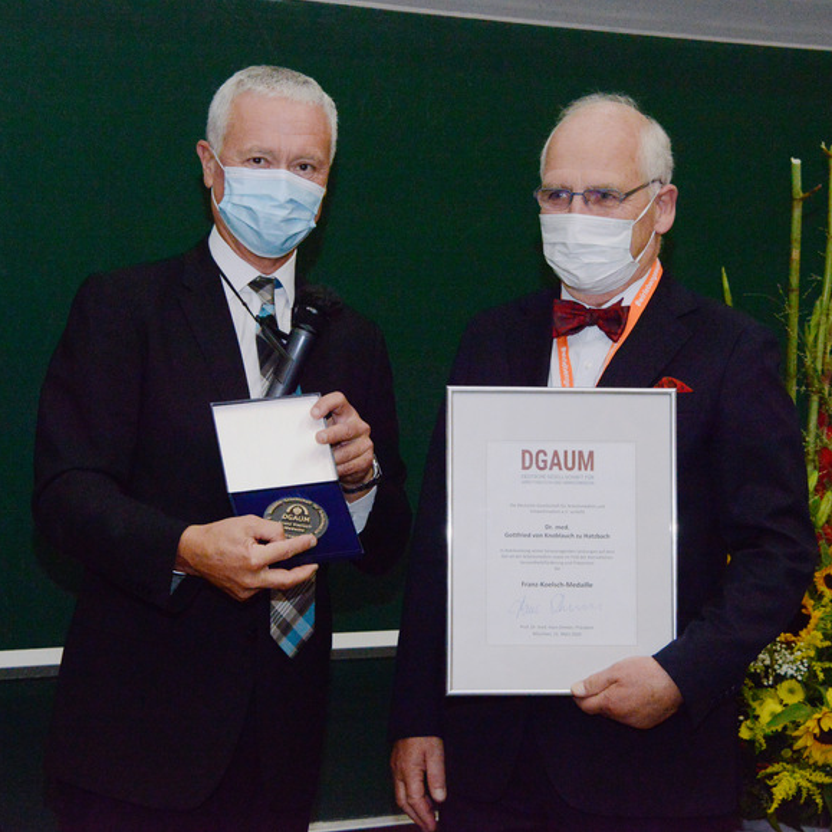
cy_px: 415
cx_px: 496
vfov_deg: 19.9
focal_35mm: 87
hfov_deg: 19.9
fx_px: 2366
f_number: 7.1
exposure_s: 1/160
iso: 10159
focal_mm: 68
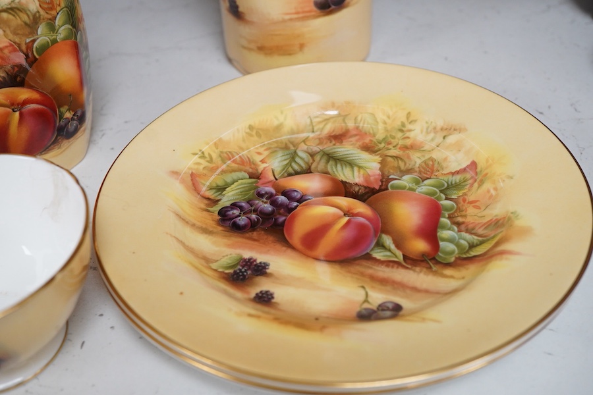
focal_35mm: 45
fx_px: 741
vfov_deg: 29.9
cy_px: 198
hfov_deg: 43.6
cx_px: 296
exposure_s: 1/125
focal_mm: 30
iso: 1250
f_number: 9
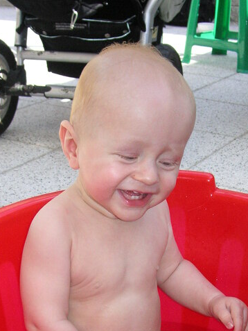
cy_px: 232
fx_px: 592
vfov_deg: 30.8
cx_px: 132
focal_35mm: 62
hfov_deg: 23.7
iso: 100
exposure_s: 1/1000
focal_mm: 6.1
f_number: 2.8
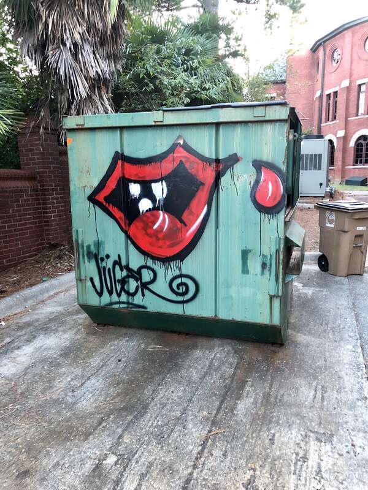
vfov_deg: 63.4
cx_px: 184
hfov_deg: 49.7
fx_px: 397
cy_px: 245
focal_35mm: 28
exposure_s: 1/12
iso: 100
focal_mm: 3.99
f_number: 1.8
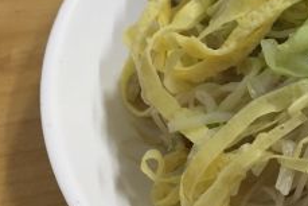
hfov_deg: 20.6
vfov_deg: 14.9
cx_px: 378
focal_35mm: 92
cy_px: 116
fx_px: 788
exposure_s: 1/33
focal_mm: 4.15
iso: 125
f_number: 2.2
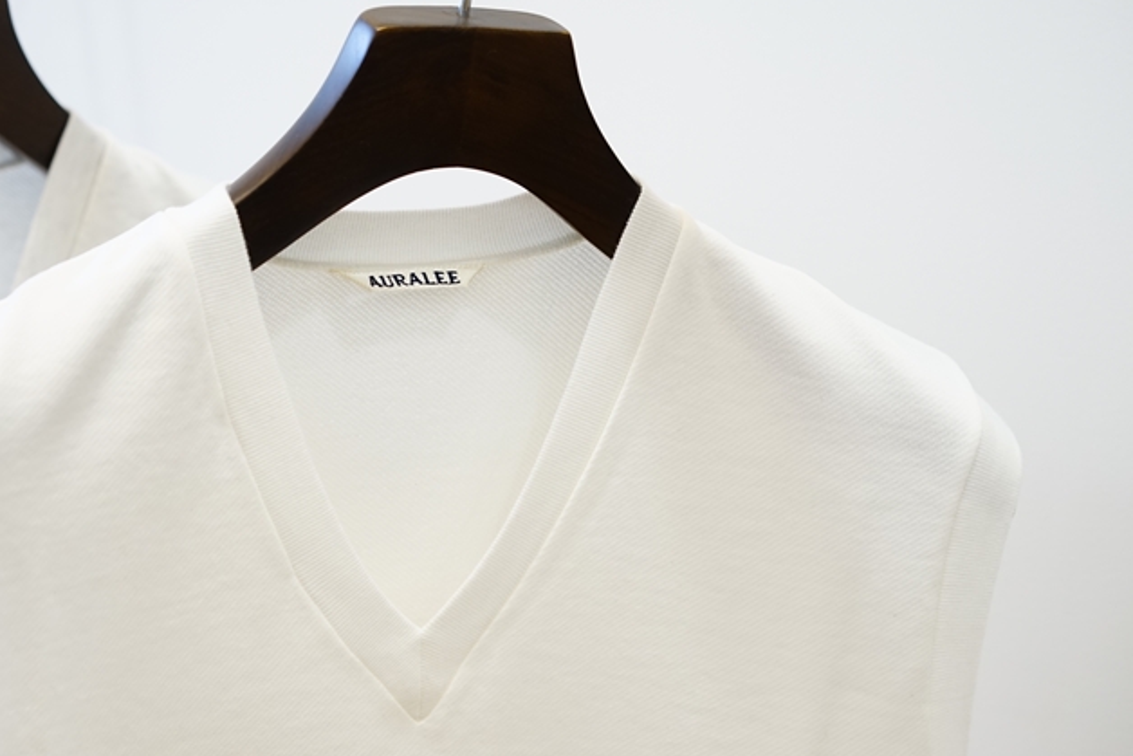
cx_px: 487
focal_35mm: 70
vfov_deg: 19.4
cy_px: 309
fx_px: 2203
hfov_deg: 28.8
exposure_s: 1/60
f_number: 4
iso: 640
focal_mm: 55
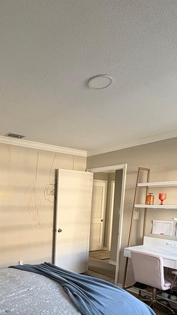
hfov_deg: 40.5
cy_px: 230
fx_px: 225
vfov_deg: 66.3
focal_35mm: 27
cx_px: 28
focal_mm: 2.22
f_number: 2.2
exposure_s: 1/60
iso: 320
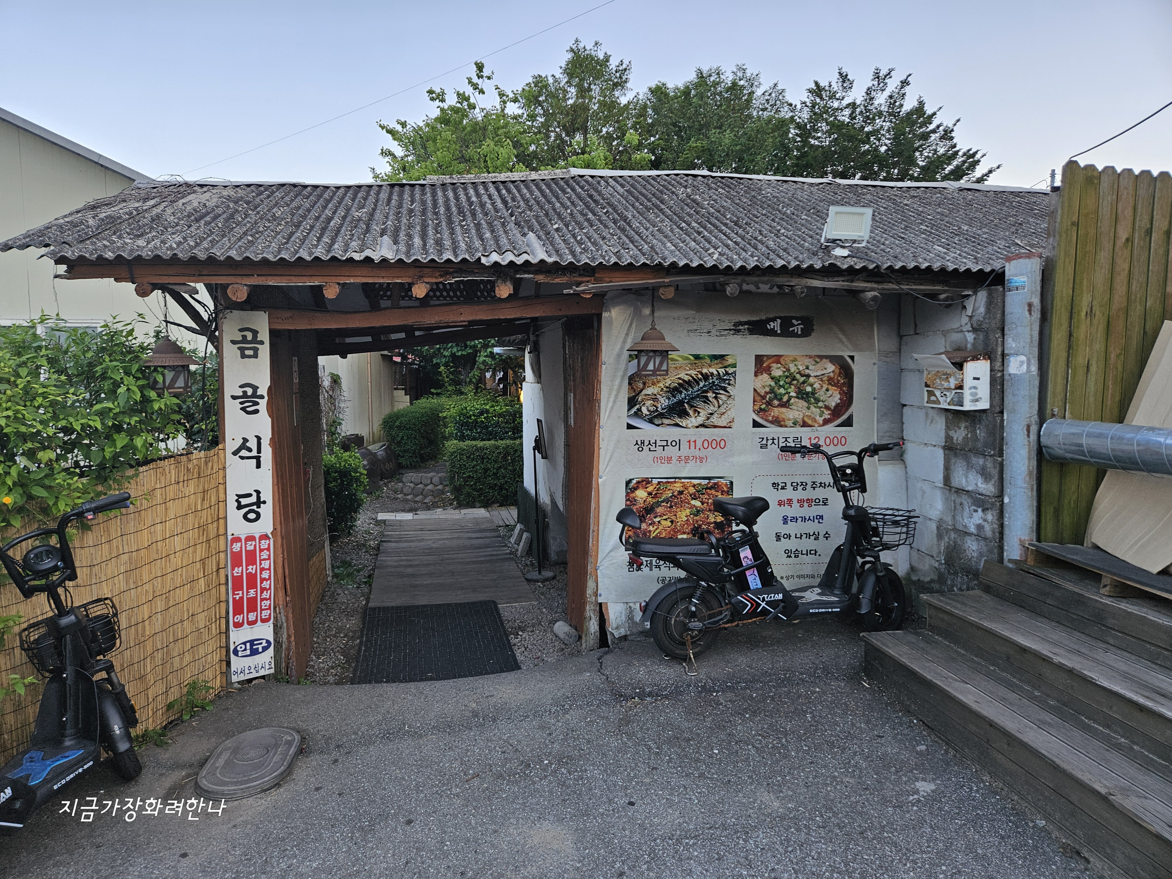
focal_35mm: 23
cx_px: 586
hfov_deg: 73.9
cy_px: 440
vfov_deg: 58.9
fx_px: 779
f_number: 1.8
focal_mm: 5.4
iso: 40
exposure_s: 1/180
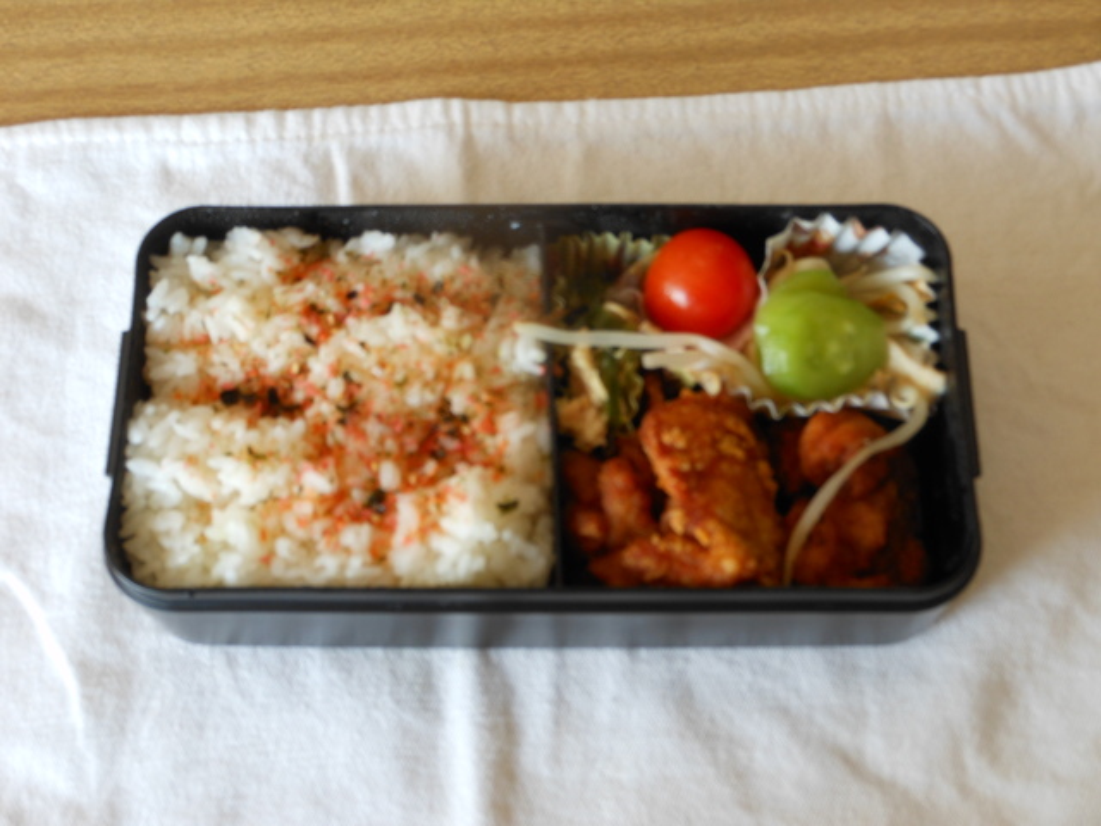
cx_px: 550
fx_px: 1431
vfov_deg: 32.2
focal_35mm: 45
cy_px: 413
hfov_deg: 42.1
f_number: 4.6
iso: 80
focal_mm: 8.1
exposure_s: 1/60
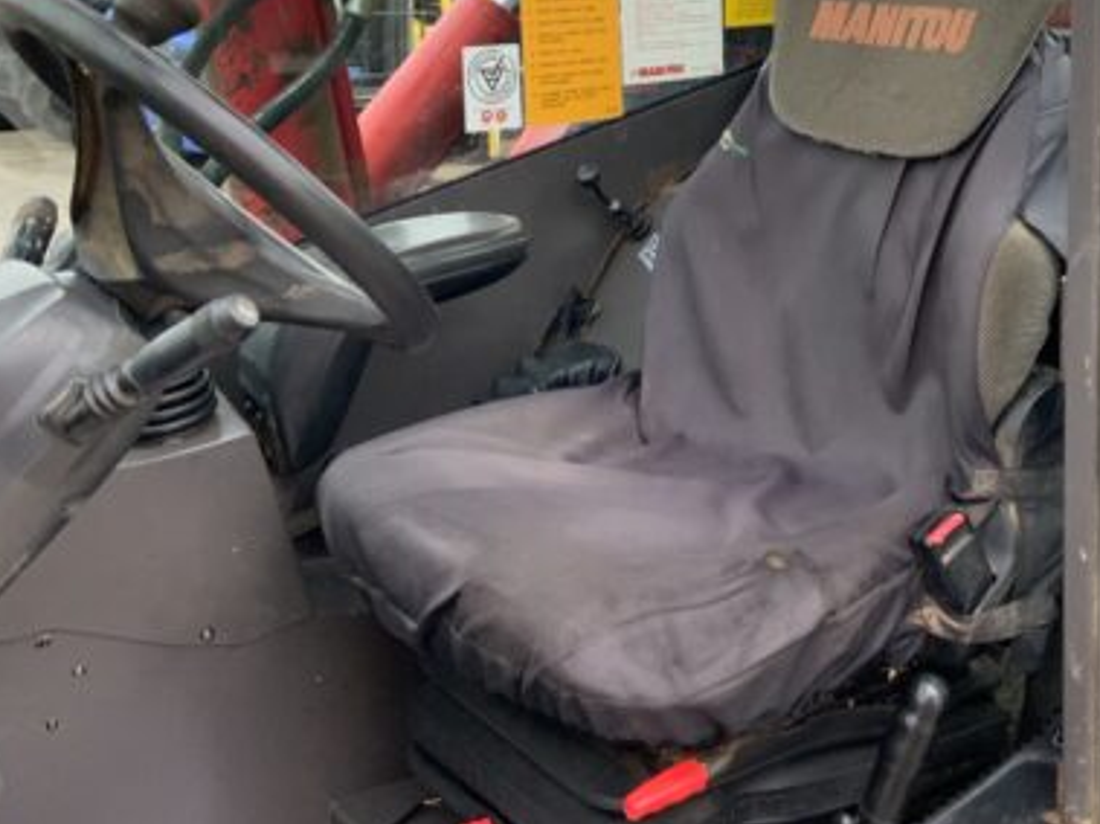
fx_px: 1557
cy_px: 206
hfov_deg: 38.0
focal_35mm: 49
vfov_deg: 29.2
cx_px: 813
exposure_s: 1/60
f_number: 1.8
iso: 80
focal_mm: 3
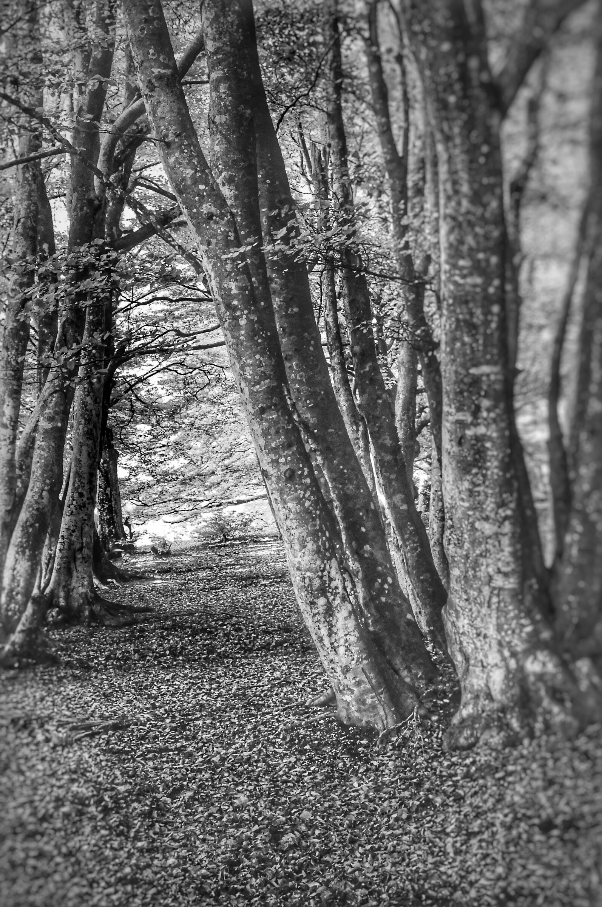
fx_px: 1697
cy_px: 454
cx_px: 301
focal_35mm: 68
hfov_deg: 20.1
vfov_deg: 29.9
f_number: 6.3
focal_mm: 45
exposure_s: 1/40
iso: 800
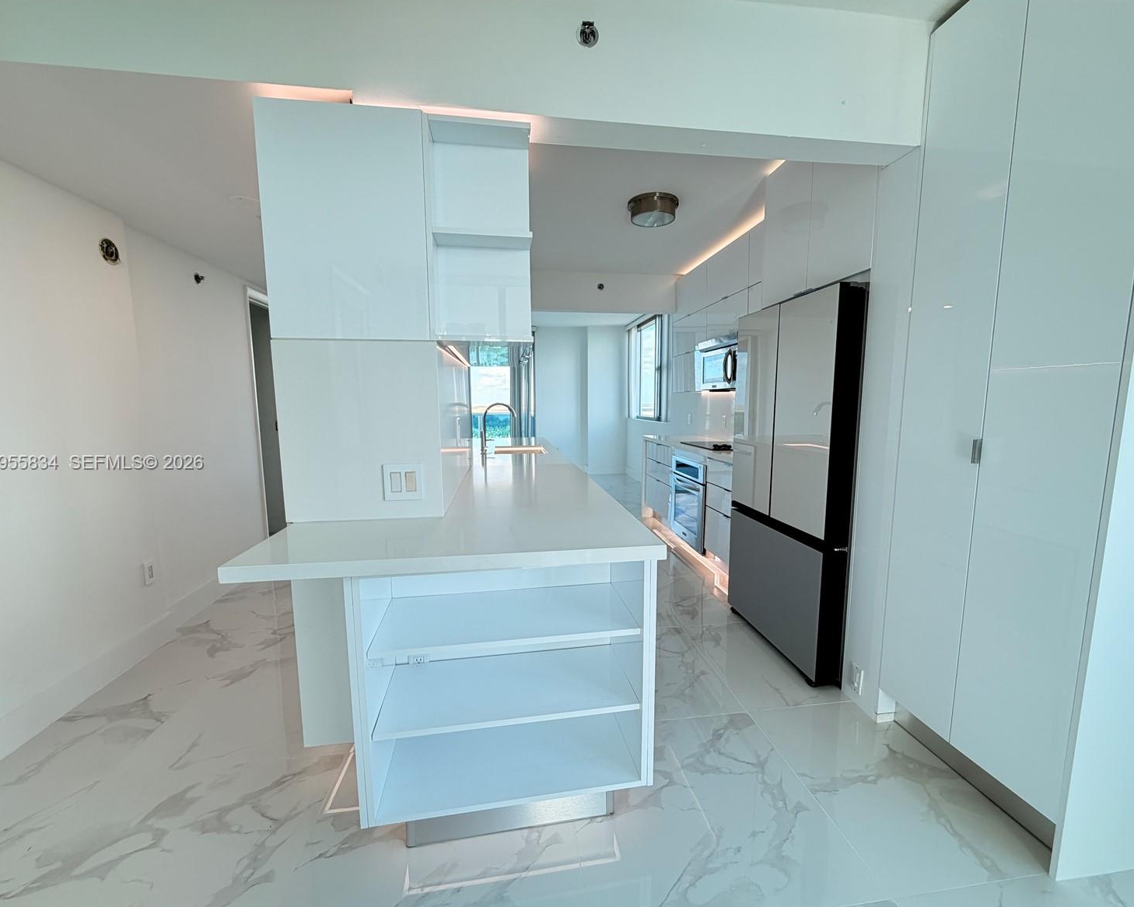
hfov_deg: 96.8
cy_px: 464
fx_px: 503
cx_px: 583
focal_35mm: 15
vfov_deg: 84.0
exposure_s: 1/120
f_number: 2.2
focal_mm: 2.22
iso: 160
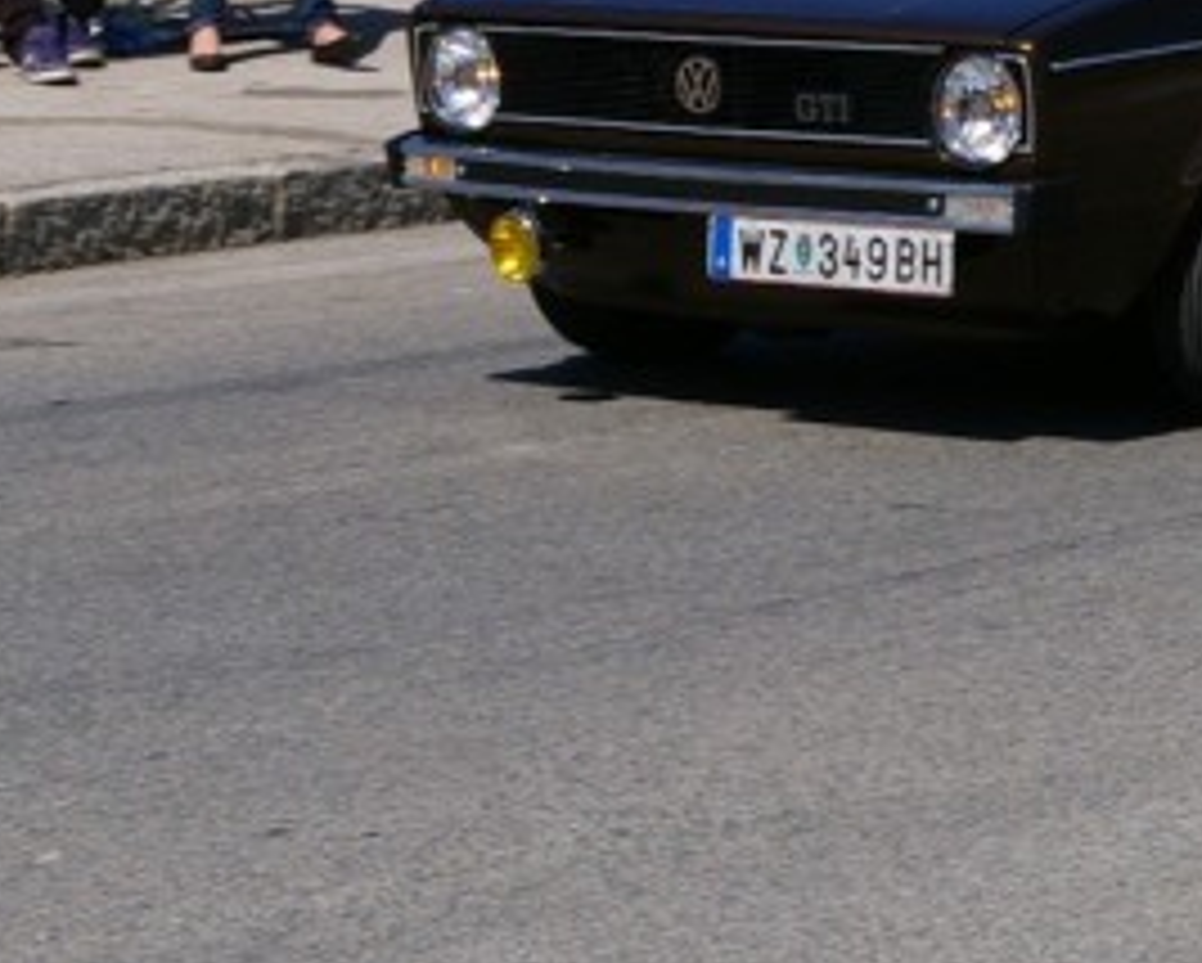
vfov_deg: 8.5
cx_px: 720
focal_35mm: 181
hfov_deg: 10.6
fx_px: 6458
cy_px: -56
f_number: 11
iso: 200
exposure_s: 1/250
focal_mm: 43
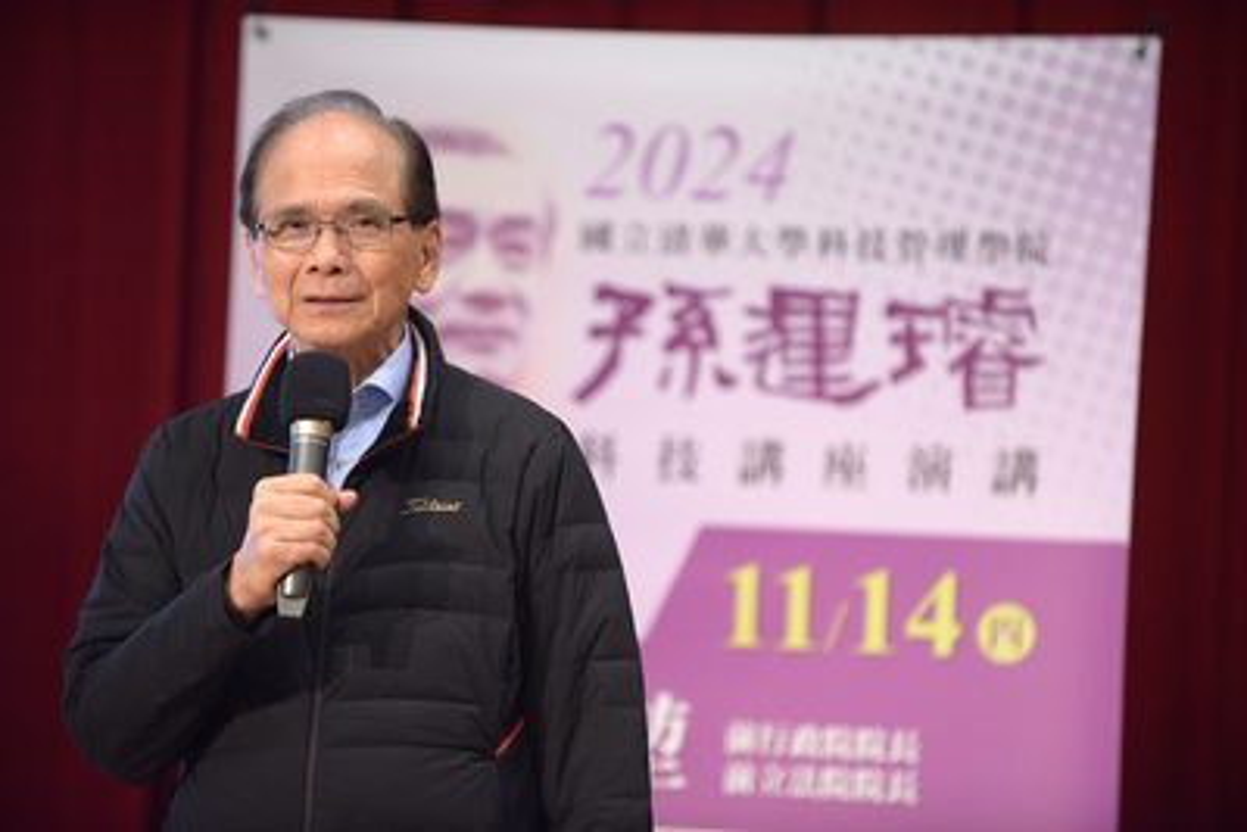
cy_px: 416
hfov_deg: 10.8
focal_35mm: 190
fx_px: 6583
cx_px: 624
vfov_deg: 7.2
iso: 2500
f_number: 2.8
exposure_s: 1/125
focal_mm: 190
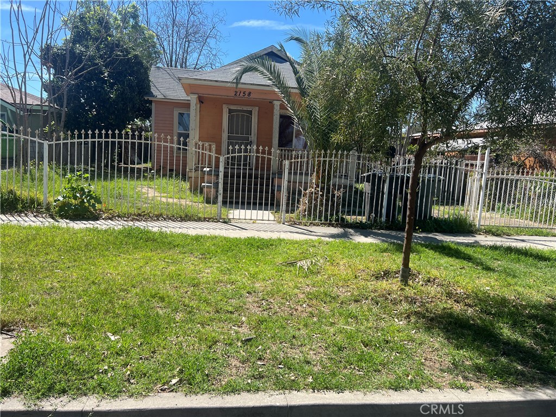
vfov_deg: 53.1
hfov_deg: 67.3
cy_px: 208
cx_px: 278
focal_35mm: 26
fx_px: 418
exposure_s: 1/2404
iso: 50
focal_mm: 5.7
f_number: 1.5
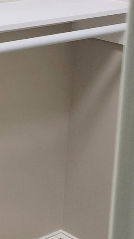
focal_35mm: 105
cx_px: -132
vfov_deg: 19.8
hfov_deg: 10.6
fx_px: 664
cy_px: 3
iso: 64
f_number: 1.8
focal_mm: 5.4
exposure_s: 1/120
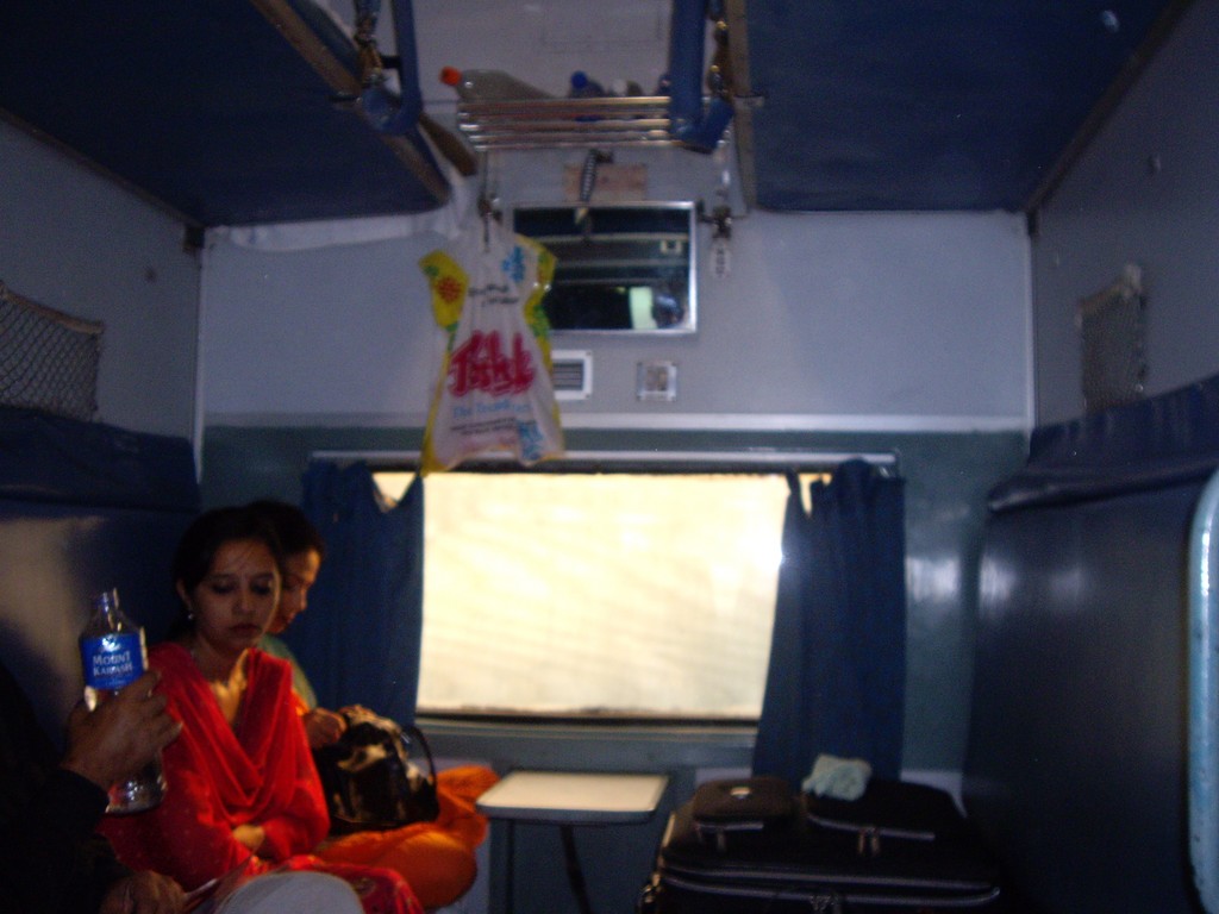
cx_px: 610
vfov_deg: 37.7
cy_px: 457
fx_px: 1338
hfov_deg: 49.0
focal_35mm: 38
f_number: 2.7
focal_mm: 6.2
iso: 200
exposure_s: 1/40
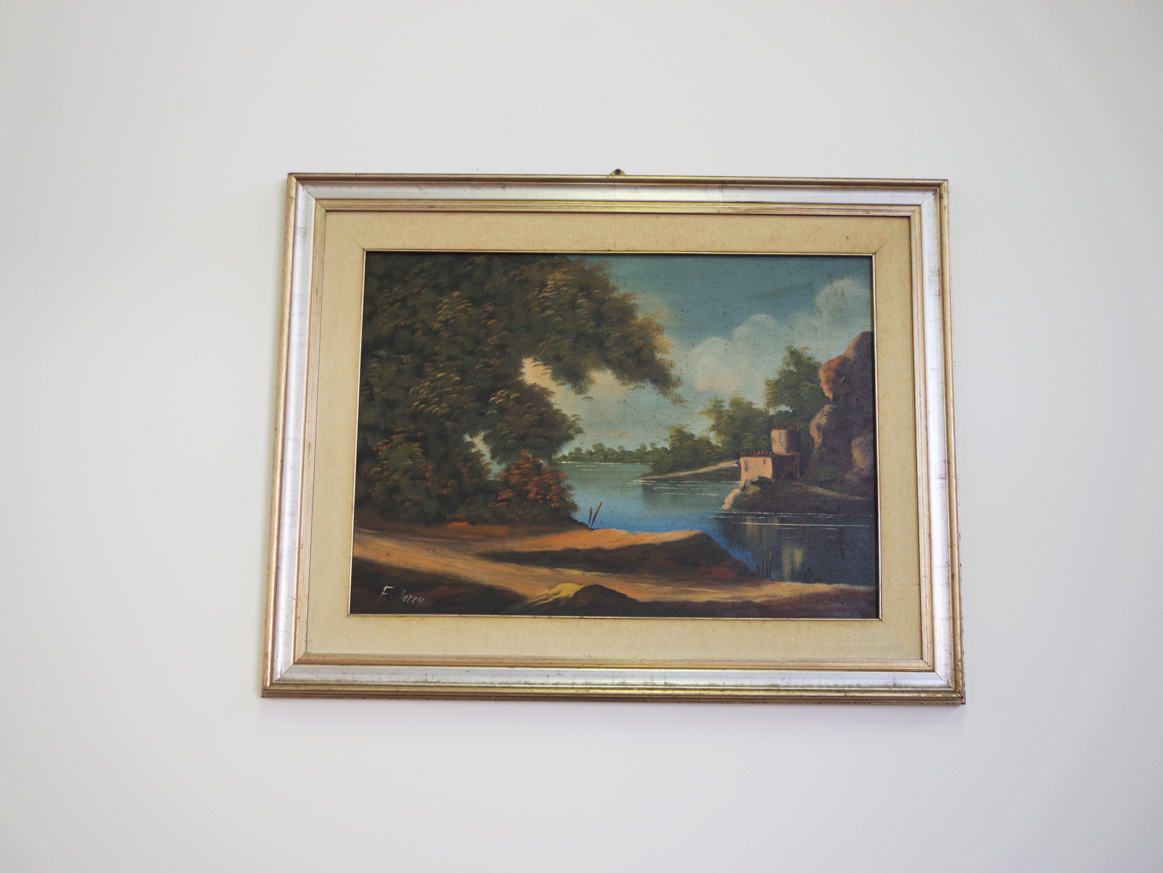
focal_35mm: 43
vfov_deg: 33.6
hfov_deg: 43.8
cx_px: 600
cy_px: 433
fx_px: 1445
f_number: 4
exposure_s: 1/60
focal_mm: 26.25
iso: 400
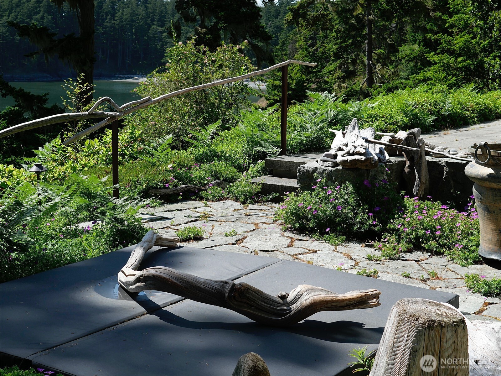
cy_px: 188
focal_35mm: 60
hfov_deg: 32.2
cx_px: 250
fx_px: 868
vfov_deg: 24.4
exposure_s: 1/400
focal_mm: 30
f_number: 7.1
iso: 200
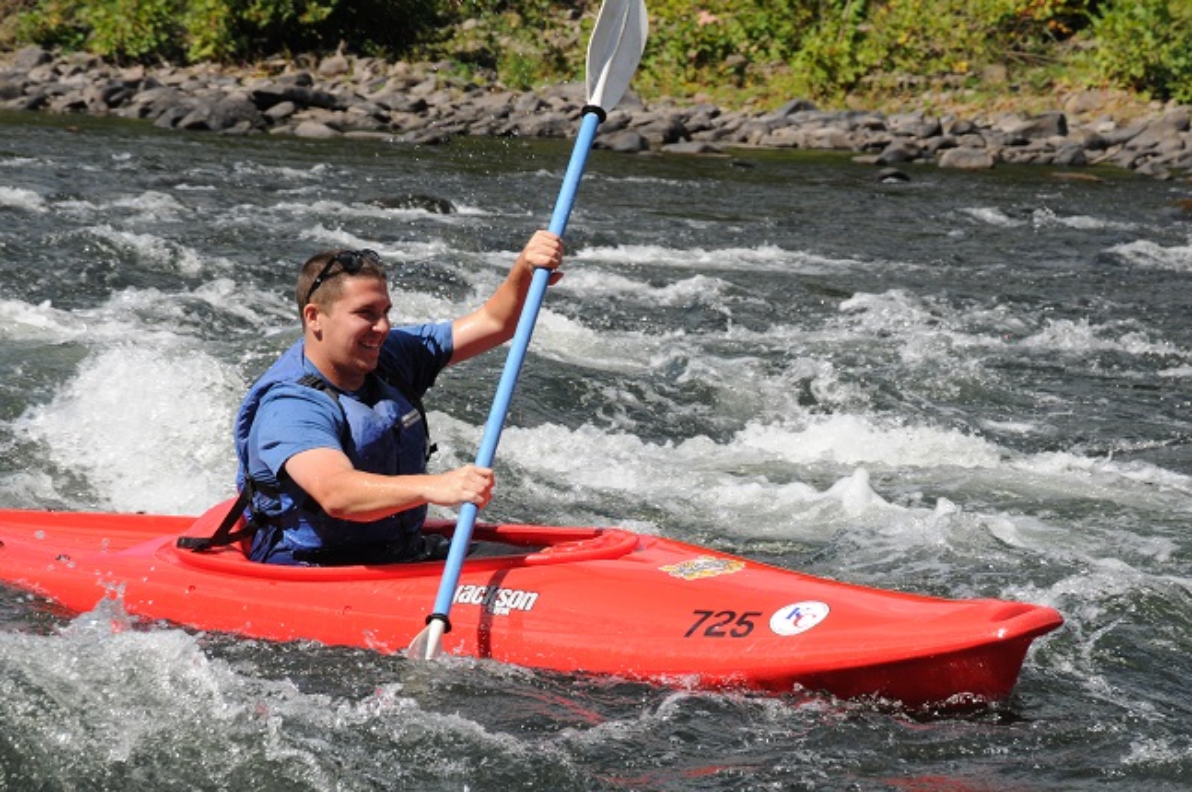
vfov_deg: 7.6
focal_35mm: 180
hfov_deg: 11.4
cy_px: 396
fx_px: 5954
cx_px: 596
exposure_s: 1/400
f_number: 13
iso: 400
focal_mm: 120
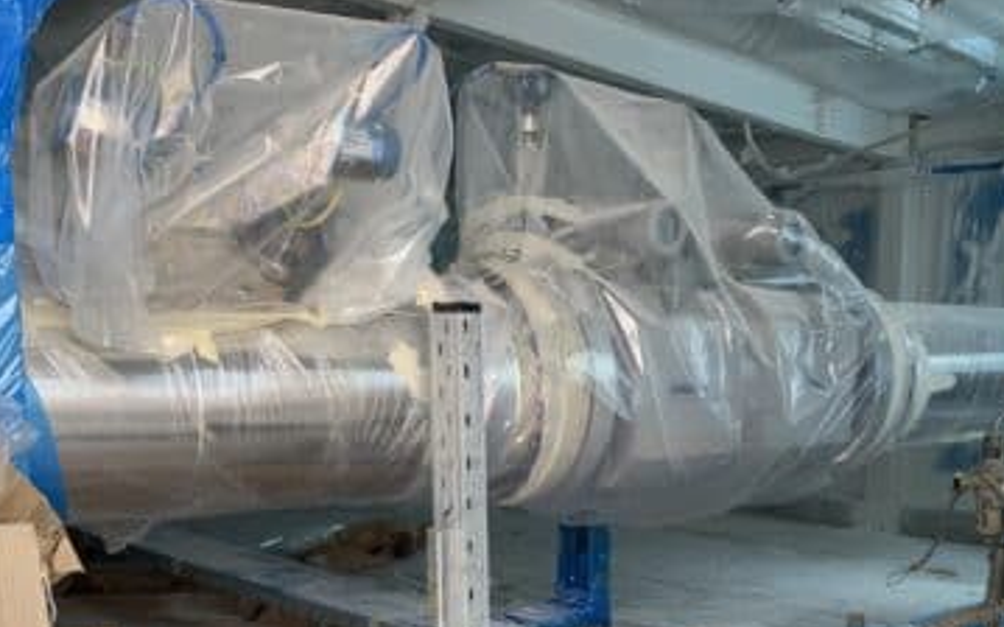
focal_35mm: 43
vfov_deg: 28.7
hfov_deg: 46.1
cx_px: 573
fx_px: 1176
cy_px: 560
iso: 40
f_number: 1.8
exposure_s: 1/122
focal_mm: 4.25
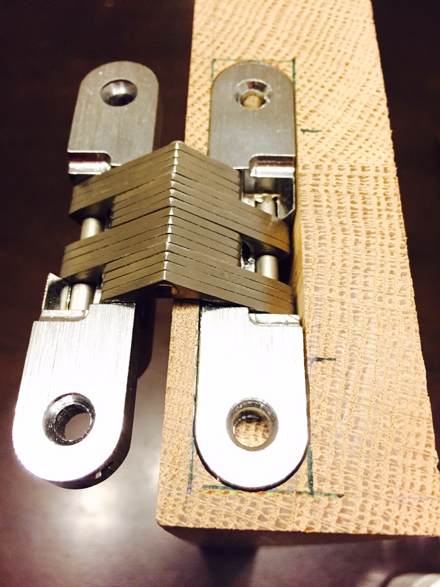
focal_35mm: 29
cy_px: 294
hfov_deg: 48.2
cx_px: 220
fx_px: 491
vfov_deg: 61.7
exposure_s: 1/15
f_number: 2.2
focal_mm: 4.15
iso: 320
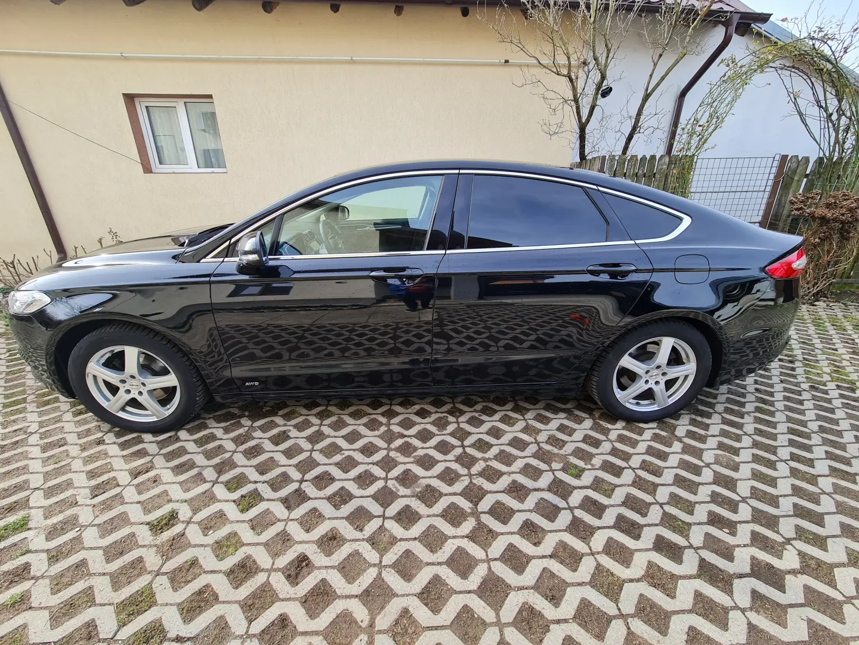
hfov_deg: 106.2
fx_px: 323
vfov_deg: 89.9
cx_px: 430
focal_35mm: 13
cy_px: 322
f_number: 2.2
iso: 64
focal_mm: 2.2
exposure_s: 1/334
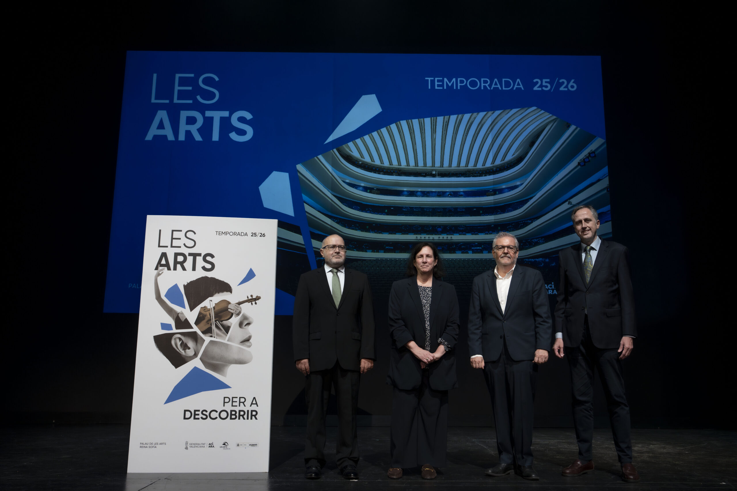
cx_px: 368
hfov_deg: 58.7
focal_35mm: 32
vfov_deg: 41.1
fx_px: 655
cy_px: 246
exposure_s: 1/100
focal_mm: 32
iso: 1250
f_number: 5
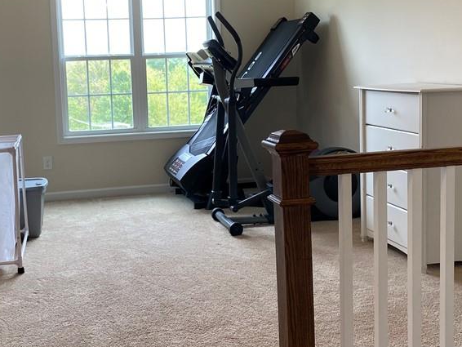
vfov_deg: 30.7
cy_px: 123
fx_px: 628
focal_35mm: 47
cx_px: 172
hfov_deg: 40.1
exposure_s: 1/120
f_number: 1.8
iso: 64
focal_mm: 4.25
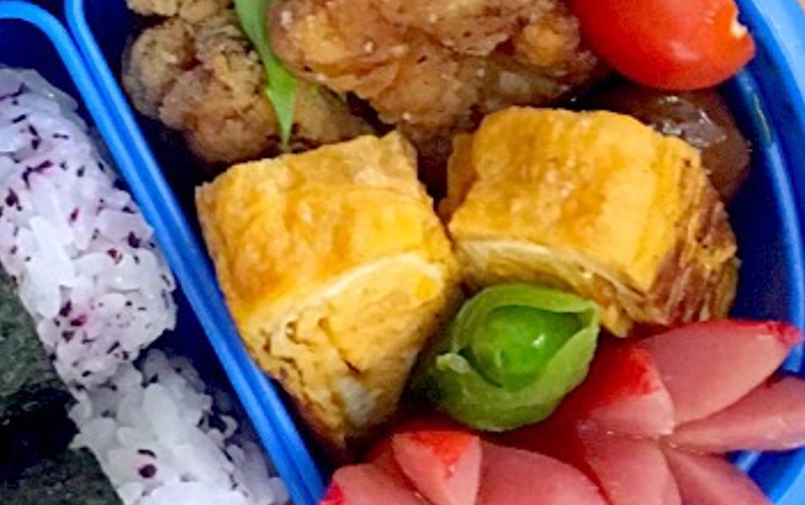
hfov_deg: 24.0
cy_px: -101
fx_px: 1844
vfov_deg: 15.0
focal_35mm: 84
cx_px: 85
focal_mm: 4.15
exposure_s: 1/15
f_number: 2.2
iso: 320
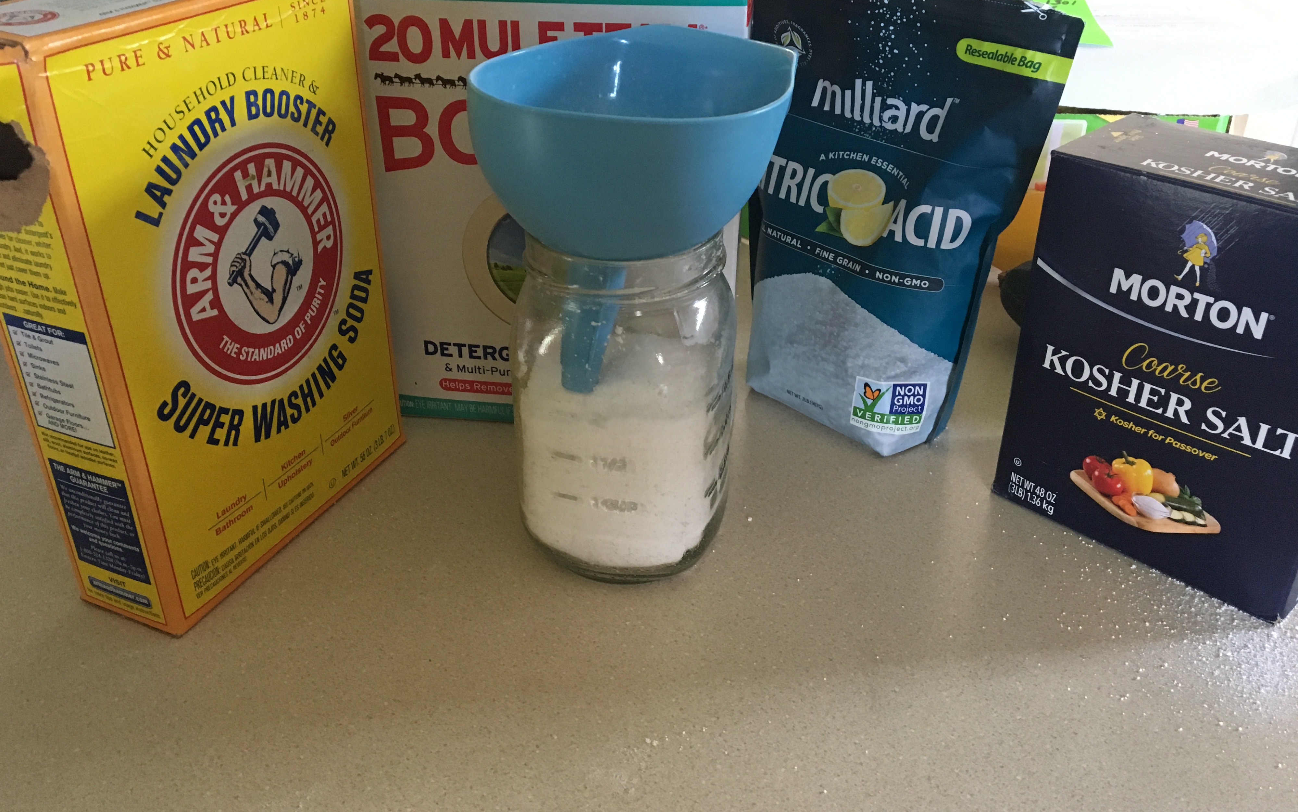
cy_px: 360
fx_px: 1097
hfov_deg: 61.2
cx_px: 644
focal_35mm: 31
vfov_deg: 40.5
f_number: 2.2
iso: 160
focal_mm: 4.15
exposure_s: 1/30
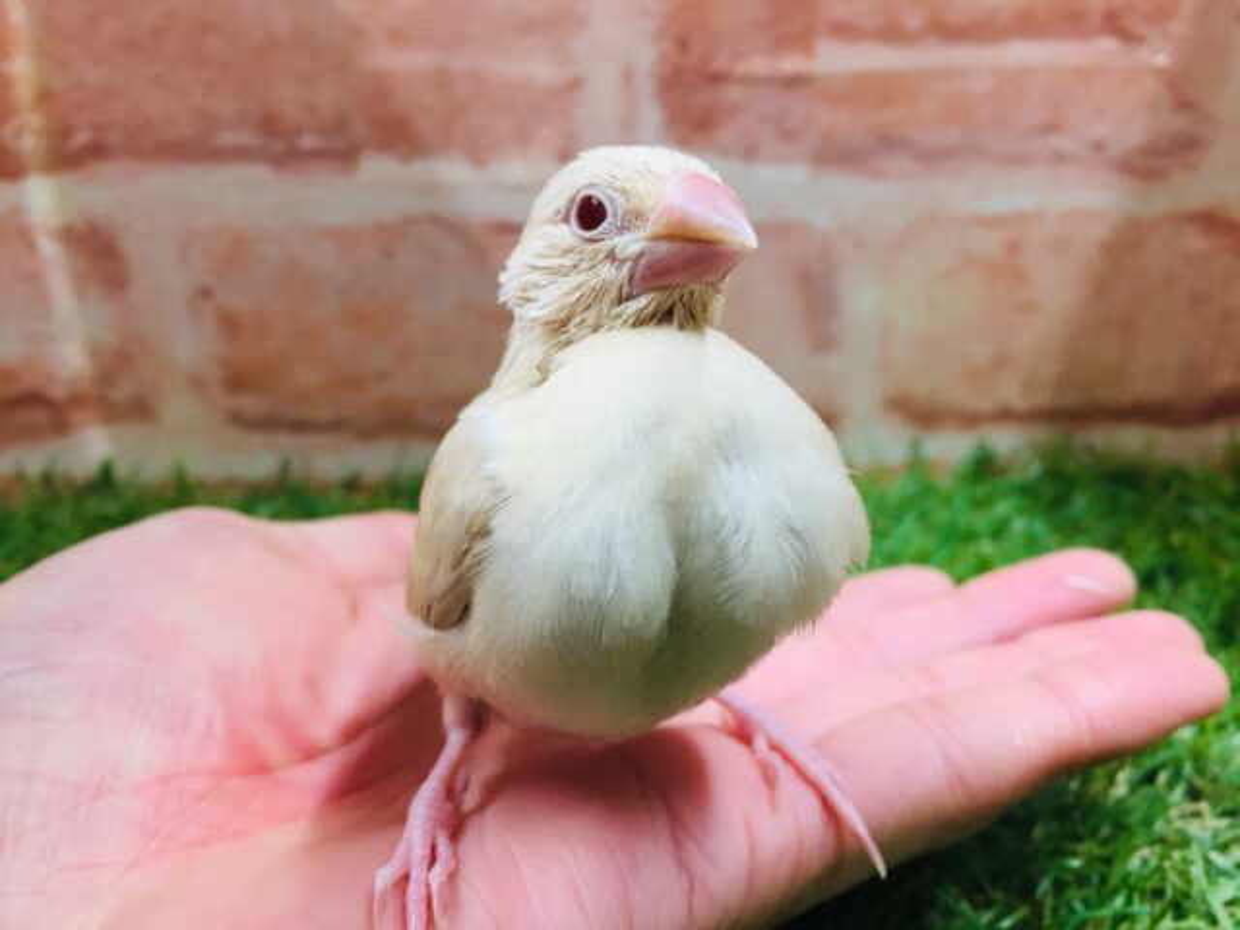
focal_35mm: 29
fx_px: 1039
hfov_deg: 61.7
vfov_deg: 48.2
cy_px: 465
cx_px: 620
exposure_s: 1/30
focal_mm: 4.15
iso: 50
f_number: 2.2
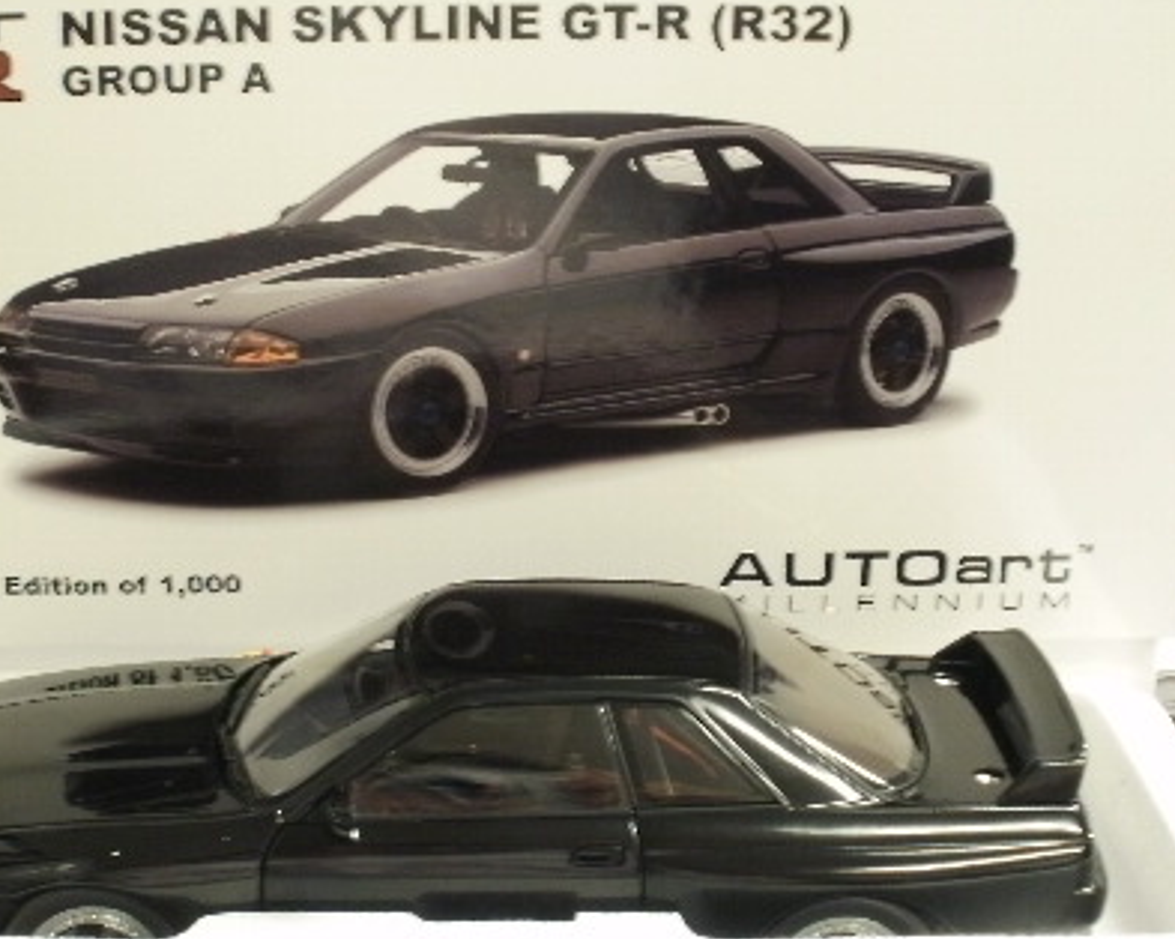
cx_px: 499
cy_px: 607
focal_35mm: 70
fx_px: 2433
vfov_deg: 21.8
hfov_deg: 27.1
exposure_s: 1/5
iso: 125
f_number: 4
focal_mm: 7.7
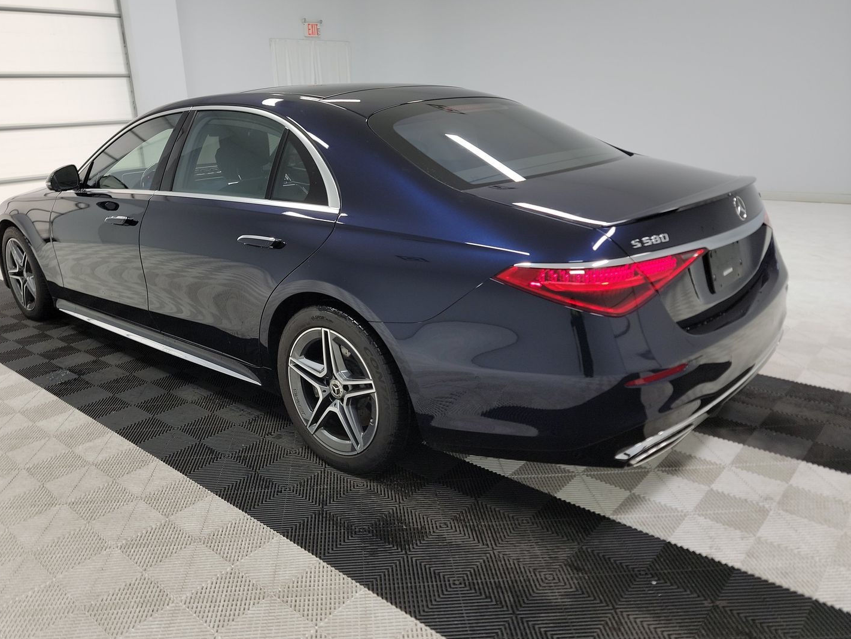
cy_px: 296
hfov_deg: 65.1
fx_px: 664
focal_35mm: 27
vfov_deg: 51.3
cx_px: 375
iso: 50
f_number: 1.8
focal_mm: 6.7
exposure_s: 1/59
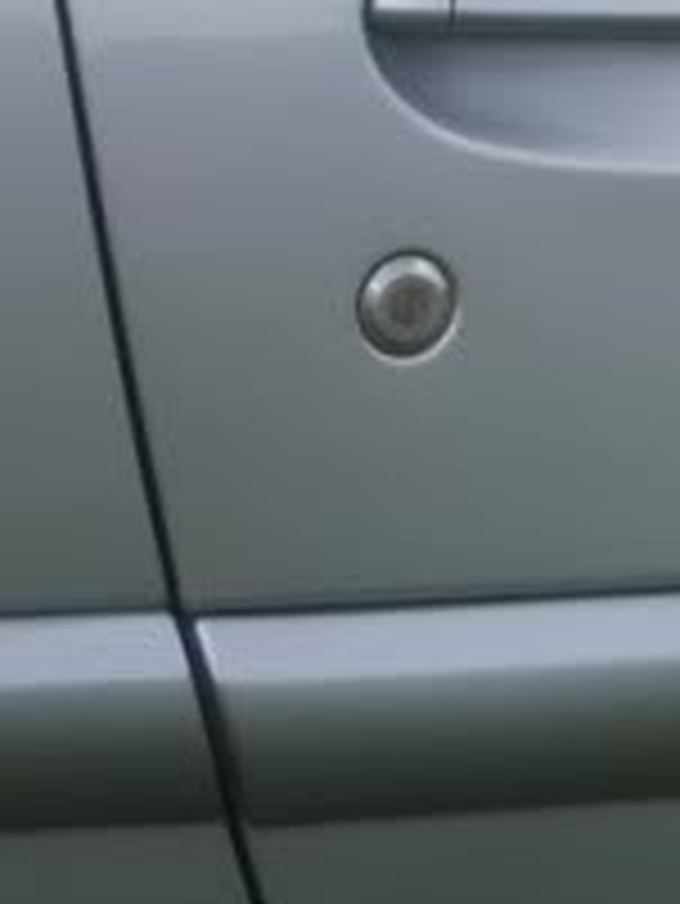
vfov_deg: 12.1
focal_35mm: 163
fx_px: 4265
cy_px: 342
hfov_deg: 8.8
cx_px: 1117
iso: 80
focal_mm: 6.8
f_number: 2.8
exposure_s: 1/500
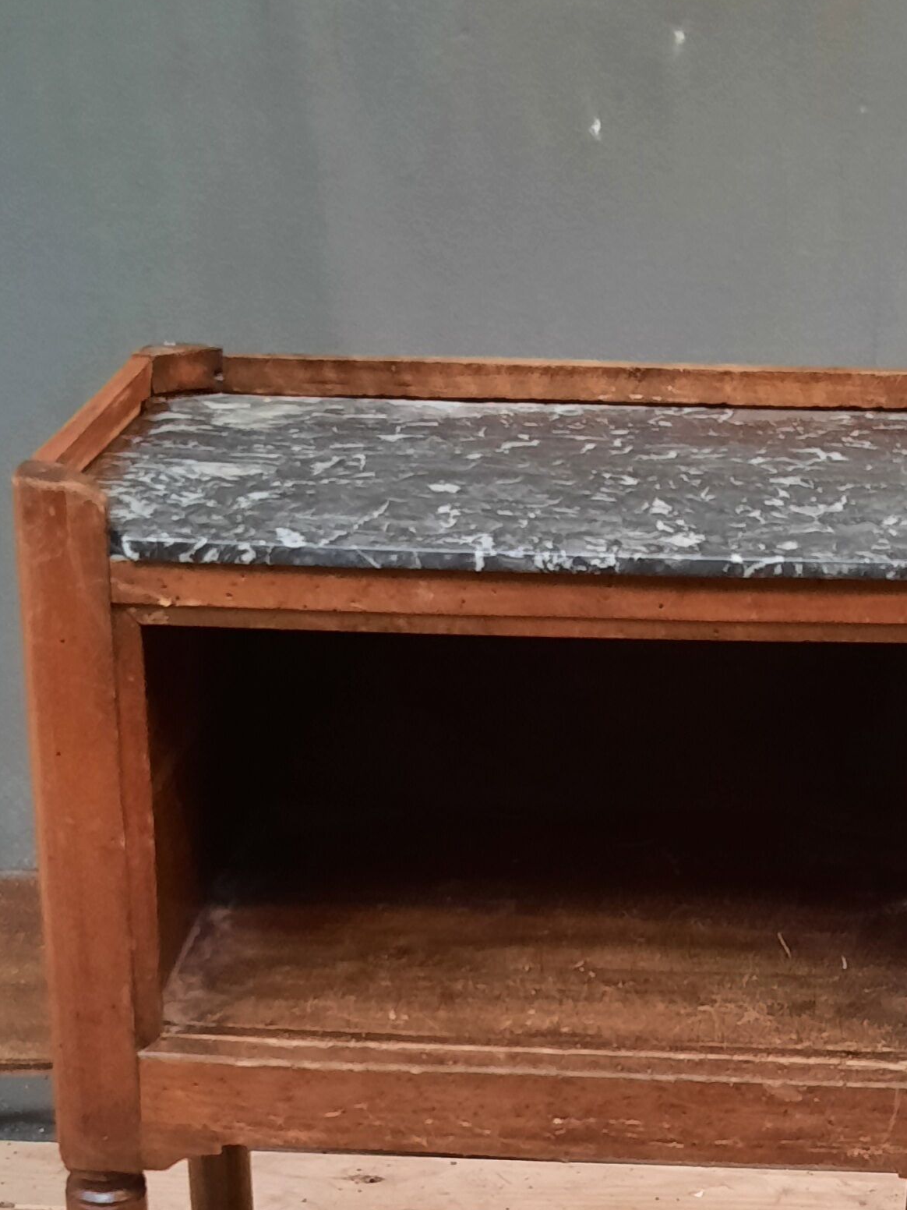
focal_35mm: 55
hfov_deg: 26.4
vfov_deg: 33.4
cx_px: 597
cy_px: 1046
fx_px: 1921
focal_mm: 4.6
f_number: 2
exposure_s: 1/50
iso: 400
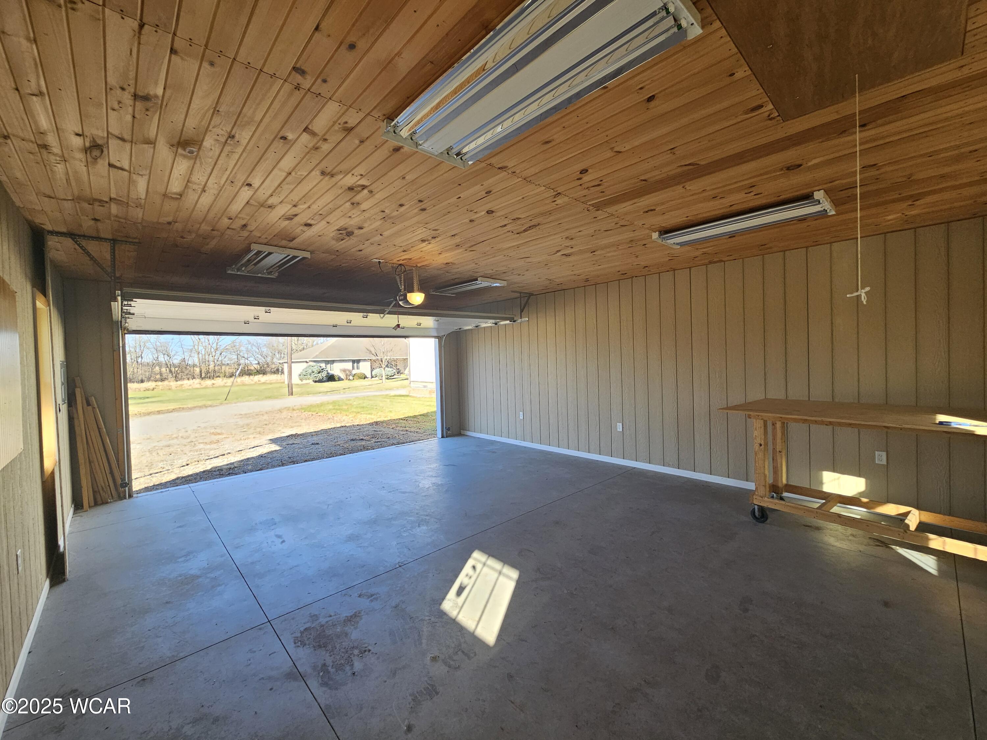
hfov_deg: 106.2
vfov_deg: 89.9
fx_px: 371
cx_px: 494
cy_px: 370
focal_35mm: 13
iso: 80
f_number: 2.2
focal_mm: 2.2
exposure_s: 1/227
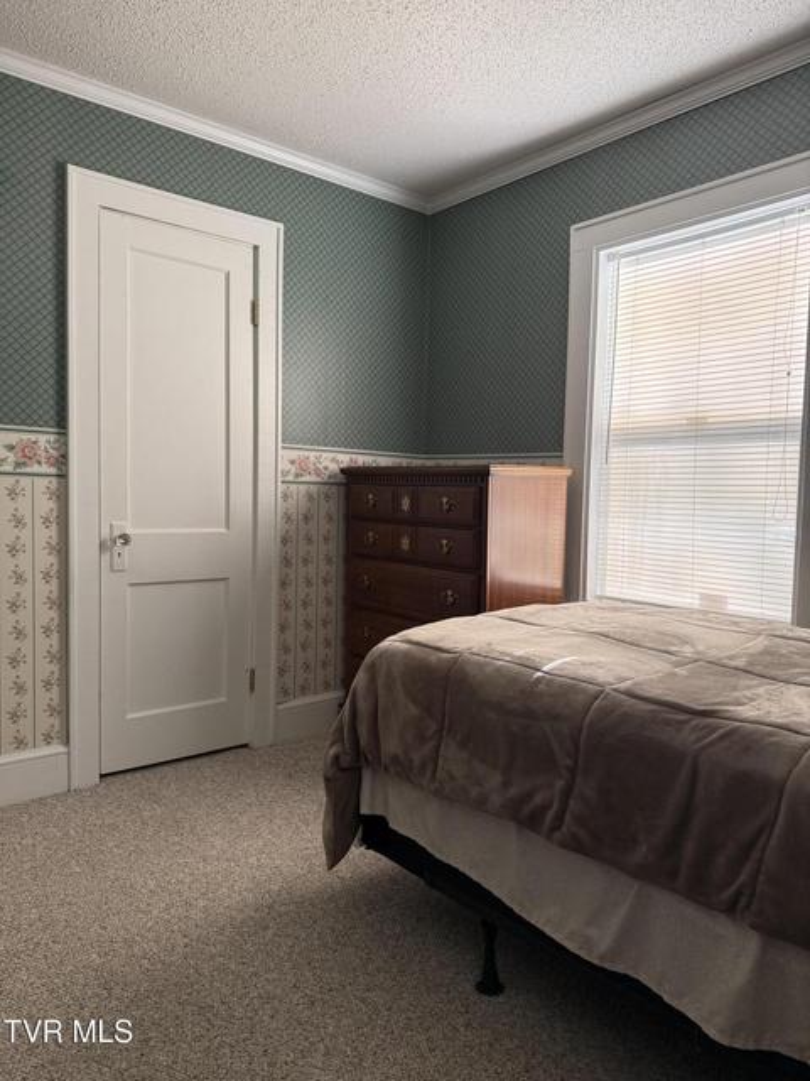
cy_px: 540
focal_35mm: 24
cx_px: 405
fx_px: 749
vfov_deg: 71.6
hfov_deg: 56.8
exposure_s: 1/161
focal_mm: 6.76
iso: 200
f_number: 1.78
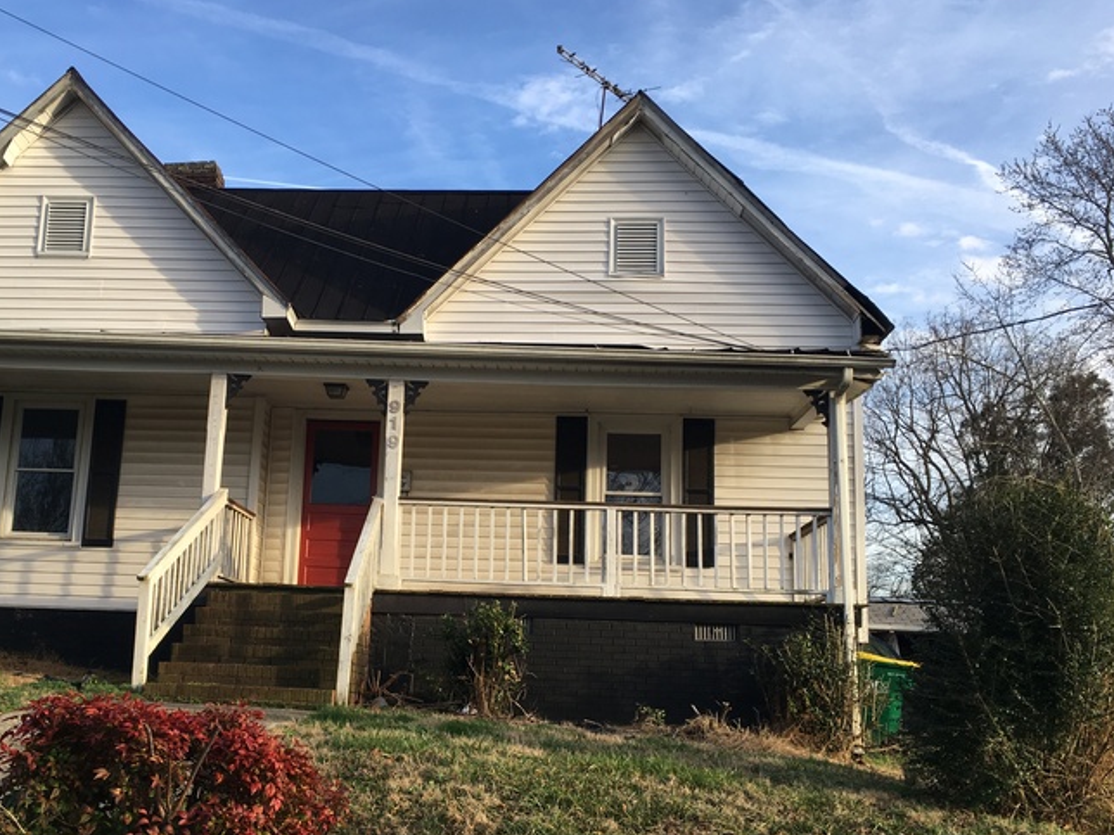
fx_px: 1159
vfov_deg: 39.6
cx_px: 439
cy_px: 462
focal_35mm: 36
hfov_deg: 51.0
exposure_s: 1/337
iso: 25
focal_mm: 4.15
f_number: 2.2
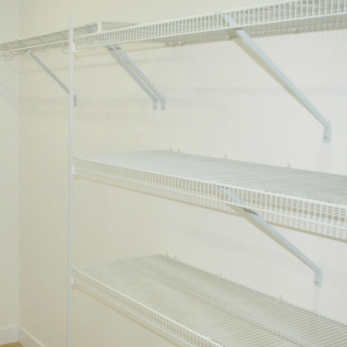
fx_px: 578
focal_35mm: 51
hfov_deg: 32.5
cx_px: 69
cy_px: 162
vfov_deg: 33.4
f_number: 4.5
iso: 800
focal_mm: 18
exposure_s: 1/90
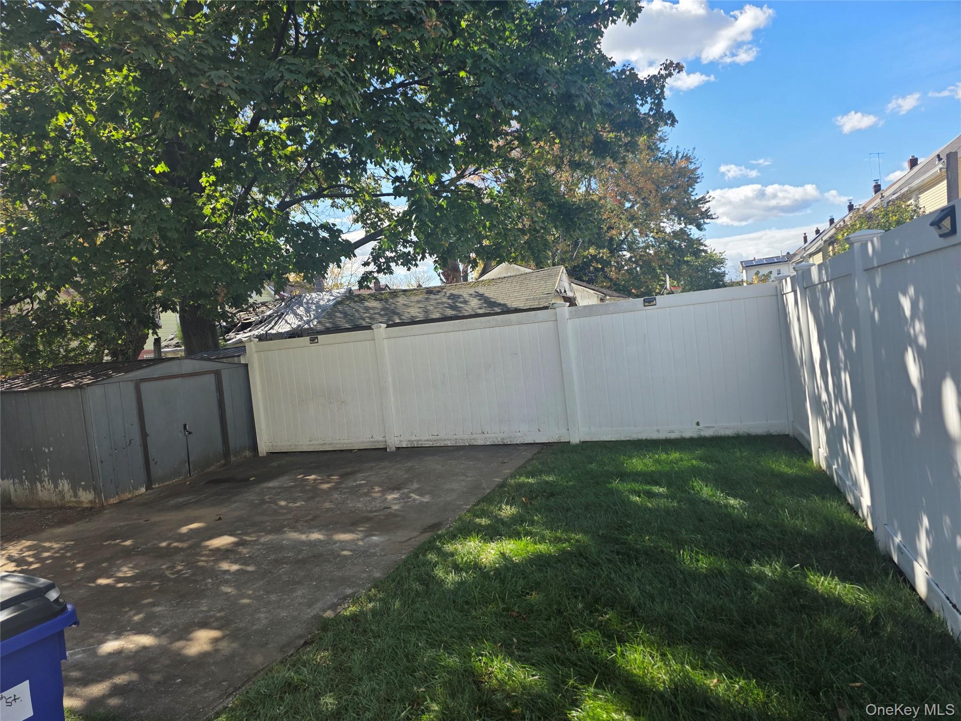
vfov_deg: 58.9
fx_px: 639
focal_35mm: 23
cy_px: 360
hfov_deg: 73.9
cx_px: 480
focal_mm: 6.3
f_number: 1.7
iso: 80
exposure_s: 1/2828
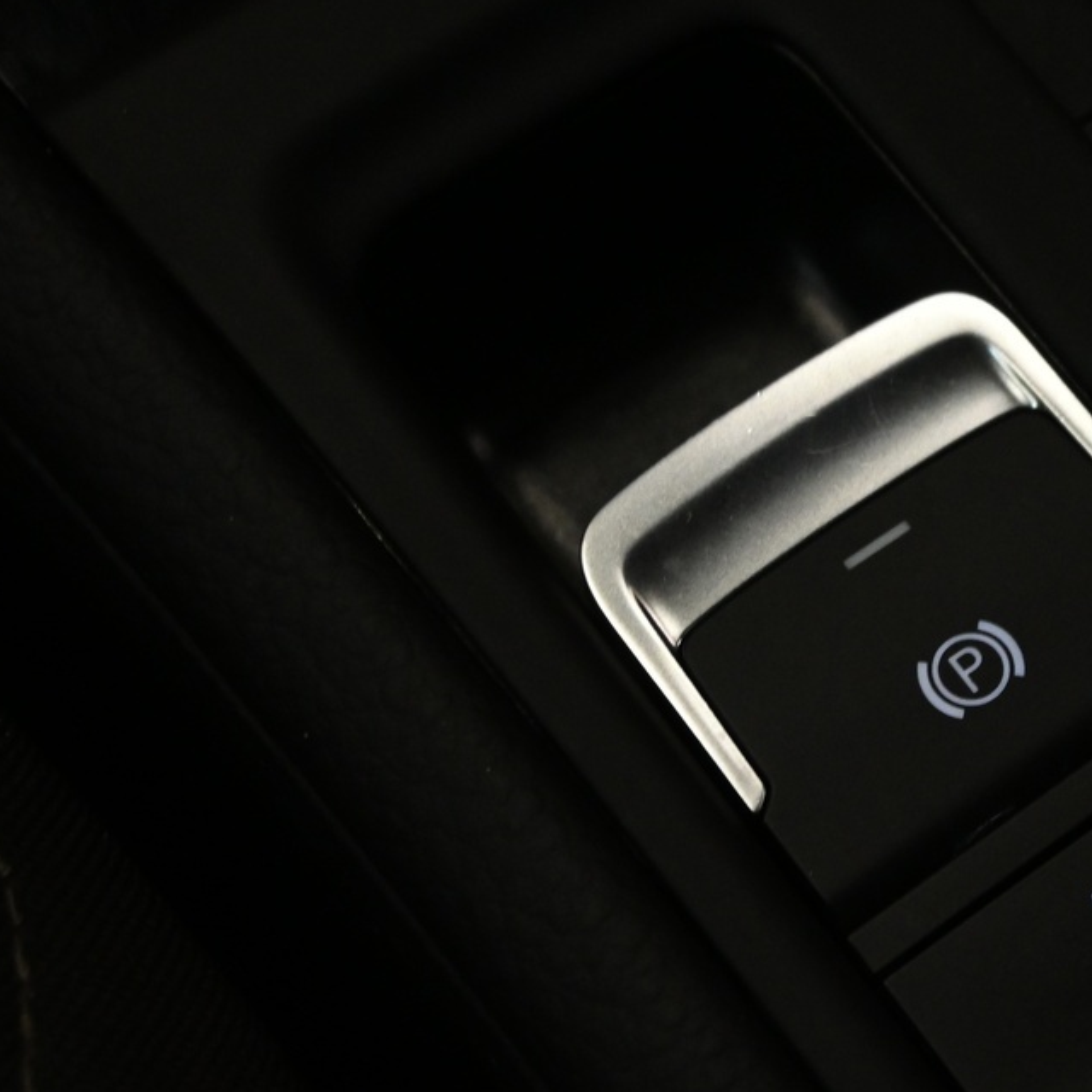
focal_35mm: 71
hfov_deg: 23.2
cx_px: 1112
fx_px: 2534
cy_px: 682
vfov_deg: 24.3
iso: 1600
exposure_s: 1/30
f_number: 4.5
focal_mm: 22
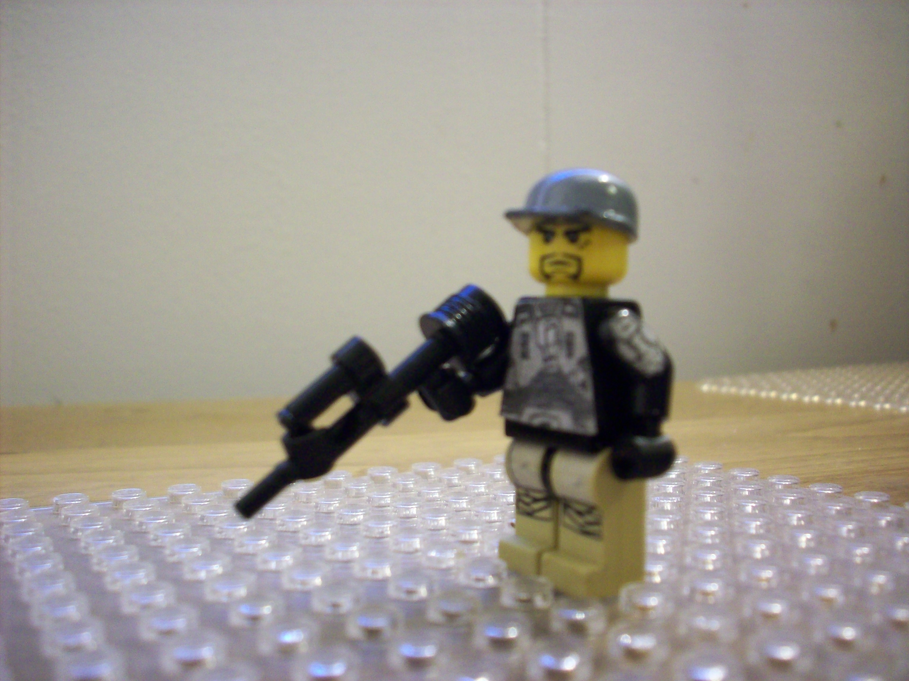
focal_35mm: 37
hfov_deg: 50.1
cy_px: 340
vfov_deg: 38.7
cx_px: 454
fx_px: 972
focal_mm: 6.2
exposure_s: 1/8
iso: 195
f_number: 2.8
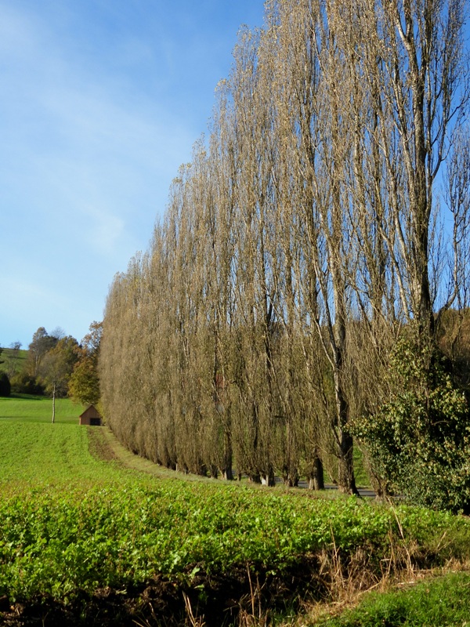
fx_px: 778
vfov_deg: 43.9
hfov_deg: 33.6
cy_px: 314
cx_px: 235
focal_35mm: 43
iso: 100
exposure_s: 1/1000
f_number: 3.2
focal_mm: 7.7
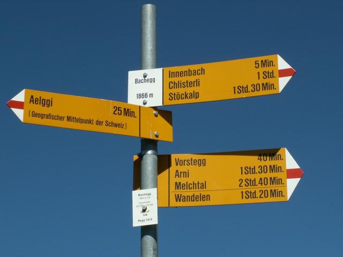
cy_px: 128
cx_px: 172
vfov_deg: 14.6
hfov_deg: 19.4
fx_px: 1001
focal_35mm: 101
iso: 50
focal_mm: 16.43
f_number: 8
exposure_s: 1/250
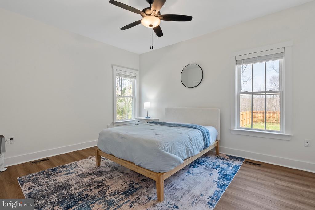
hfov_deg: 93.2
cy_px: 105
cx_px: 158
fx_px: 149
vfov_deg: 70.5
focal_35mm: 17
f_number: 8
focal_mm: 17
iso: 800
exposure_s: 1/8
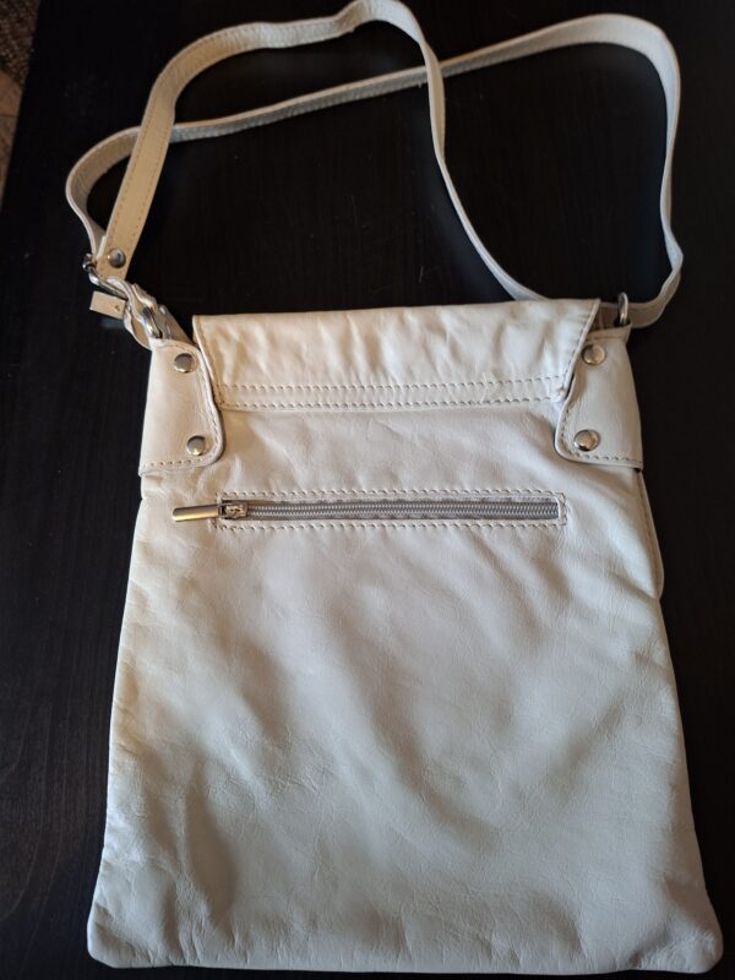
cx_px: 368
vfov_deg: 73.9
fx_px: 651
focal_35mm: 23
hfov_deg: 58.9
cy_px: 490
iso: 400
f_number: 1.8
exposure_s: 1/24
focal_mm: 5.54
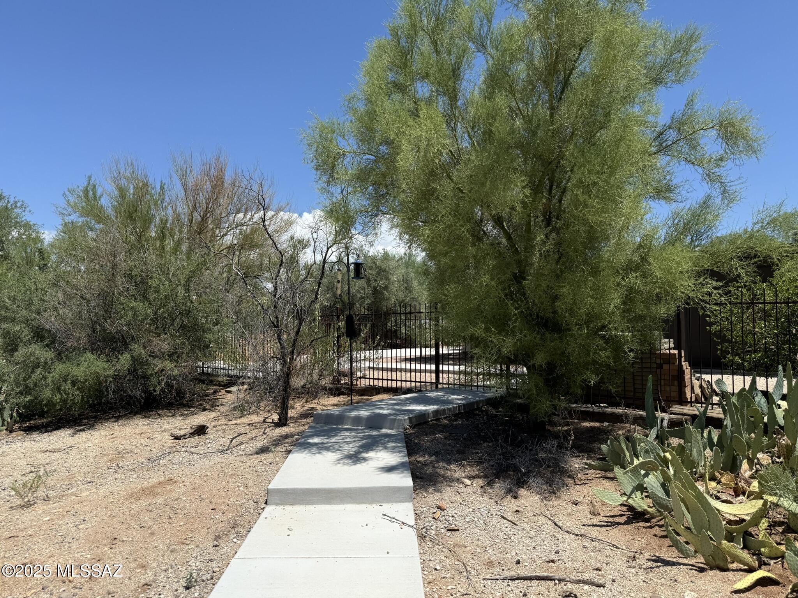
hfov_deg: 71.6
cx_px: 399
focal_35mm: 24
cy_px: 299
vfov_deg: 56.8
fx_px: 553
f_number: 1.78
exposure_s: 1/4673
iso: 80
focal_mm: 6.76
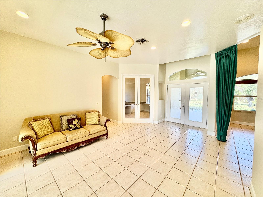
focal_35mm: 14
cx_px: 132
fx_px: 106
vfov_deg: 85.7
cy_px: 98
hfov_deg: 102.1
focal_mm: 2.22
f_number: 2.2
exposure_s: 1/120
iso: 125
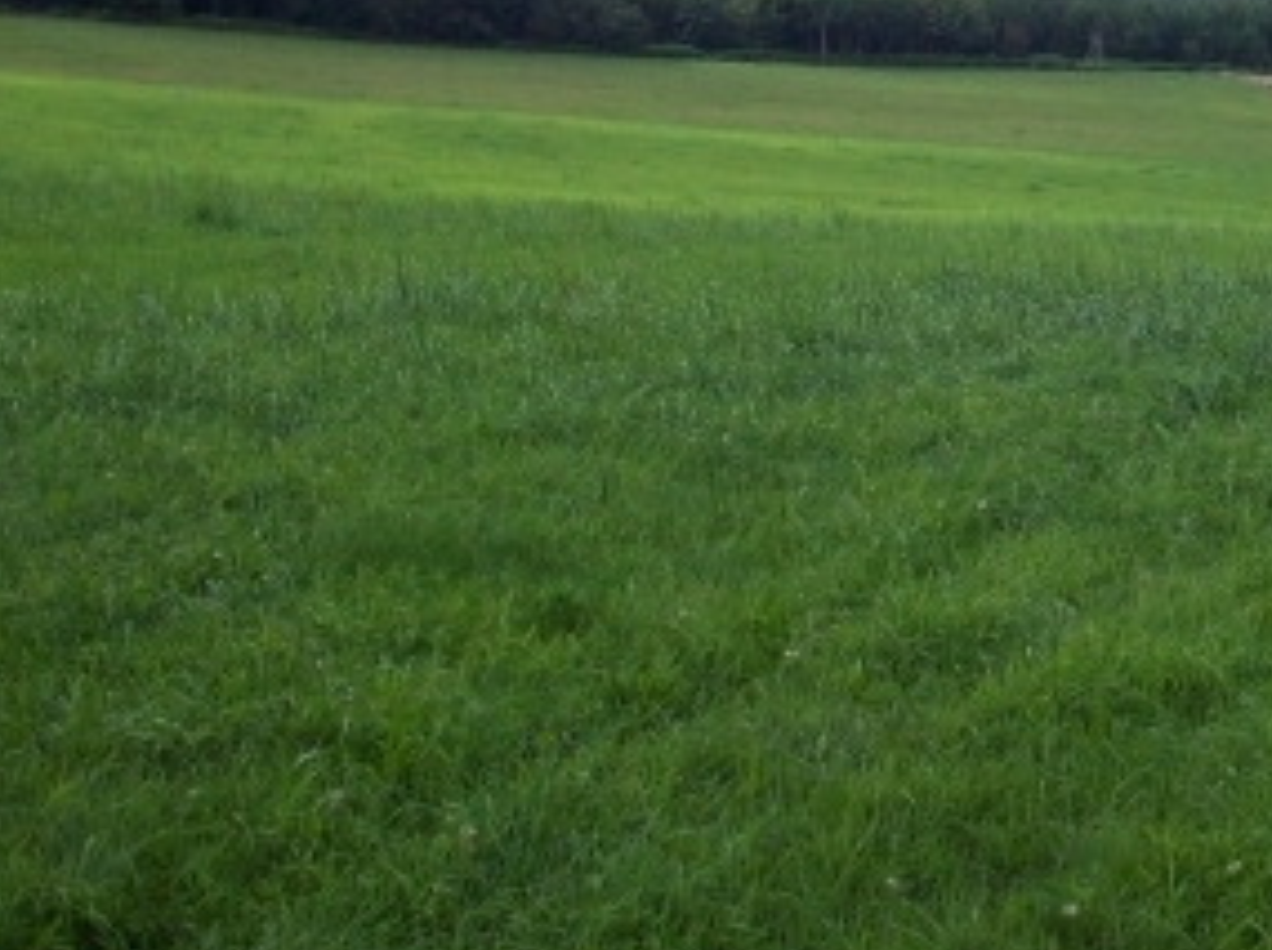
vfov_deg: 18.5
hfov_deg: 24.6
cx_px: 1049
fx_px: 2863
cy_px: 94
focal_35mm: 78
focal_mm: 6.2
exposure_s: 1/214
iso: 80
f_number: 5.6
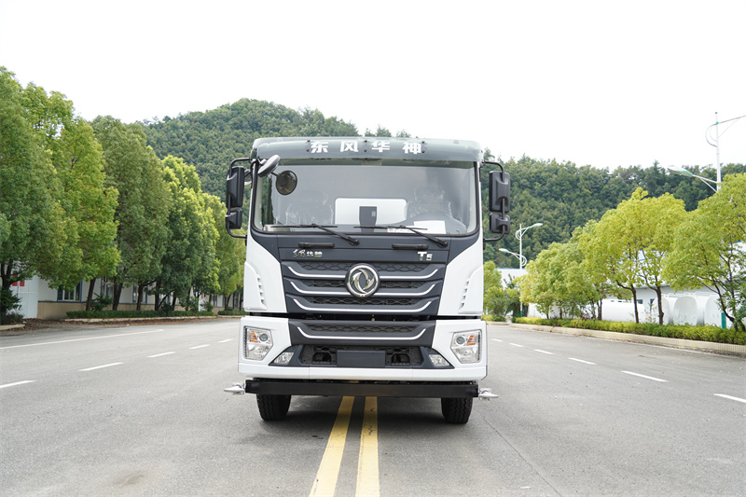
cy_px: 248
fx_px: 684
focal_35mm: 33
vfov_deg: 40.0
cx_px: 373
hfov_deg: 57.2
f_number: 3.2
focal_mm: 33
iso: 100
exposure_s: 1/500
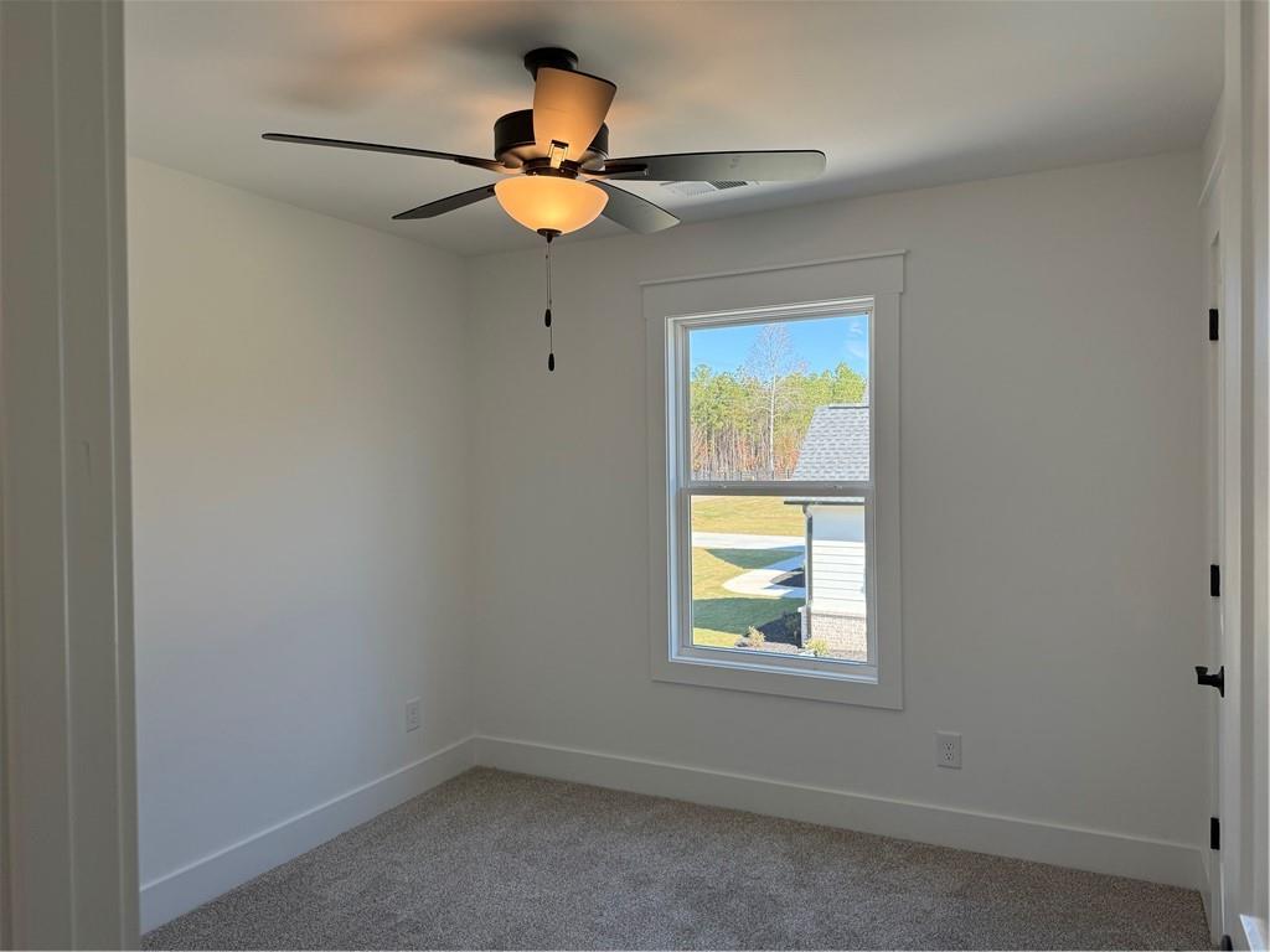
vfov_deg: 56.8
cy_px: 476
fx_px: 881
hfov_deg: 71.6
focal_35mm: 24
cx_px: 635
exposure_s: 1/435
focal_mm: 6.76
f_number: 1.78
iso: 100
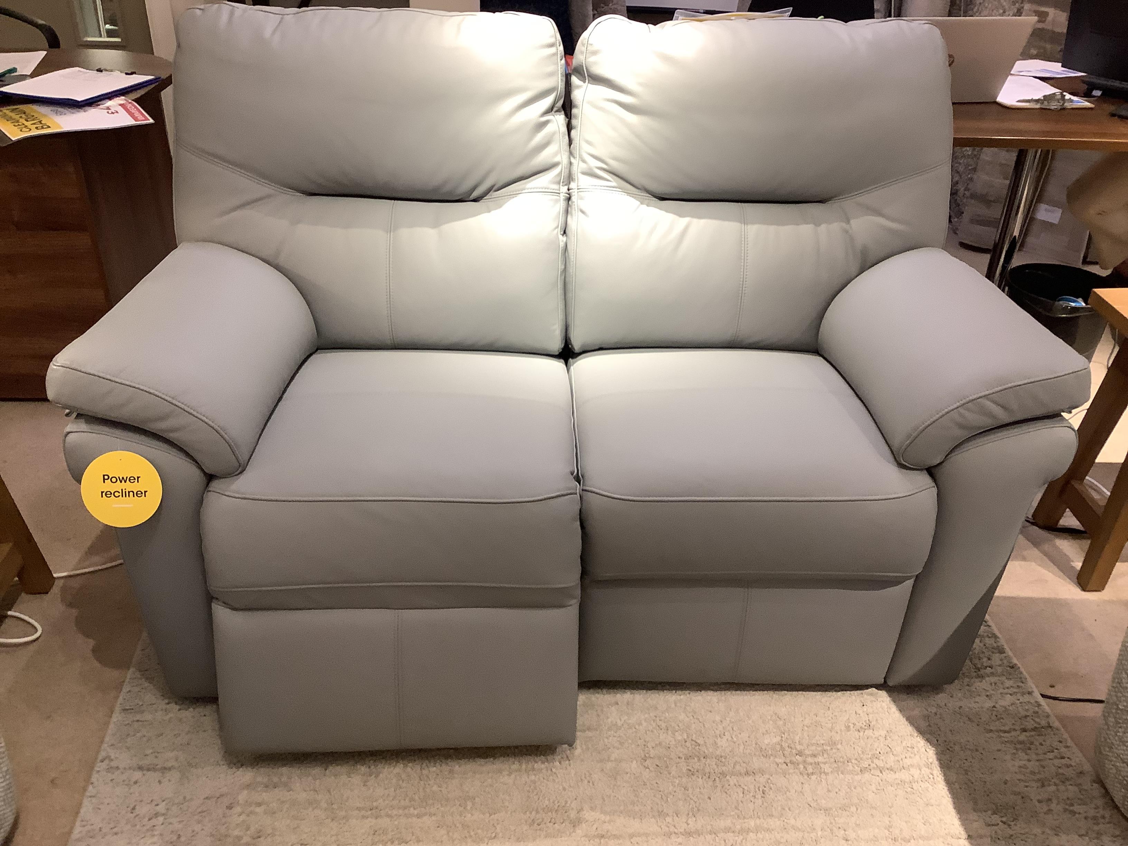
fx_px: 1010
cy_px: 423
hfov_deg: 58.4
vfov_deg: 45.4
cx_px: 564
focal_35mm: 31
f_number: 2.4
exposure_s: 1/50
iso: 125
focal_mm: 3.3
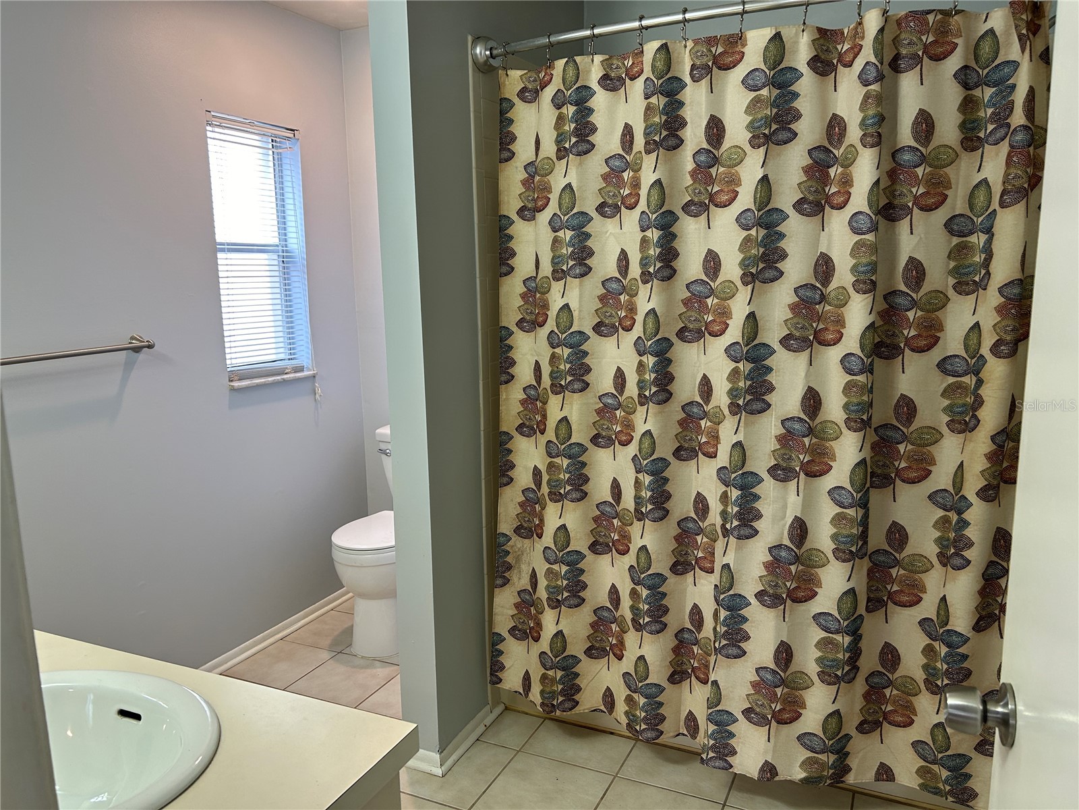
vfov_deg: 53.1
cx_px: 540
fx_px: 810
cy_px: 405
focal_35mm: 26
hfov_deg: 67.3
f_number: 1.5
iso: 80
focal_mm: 5.7
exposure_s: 1/60
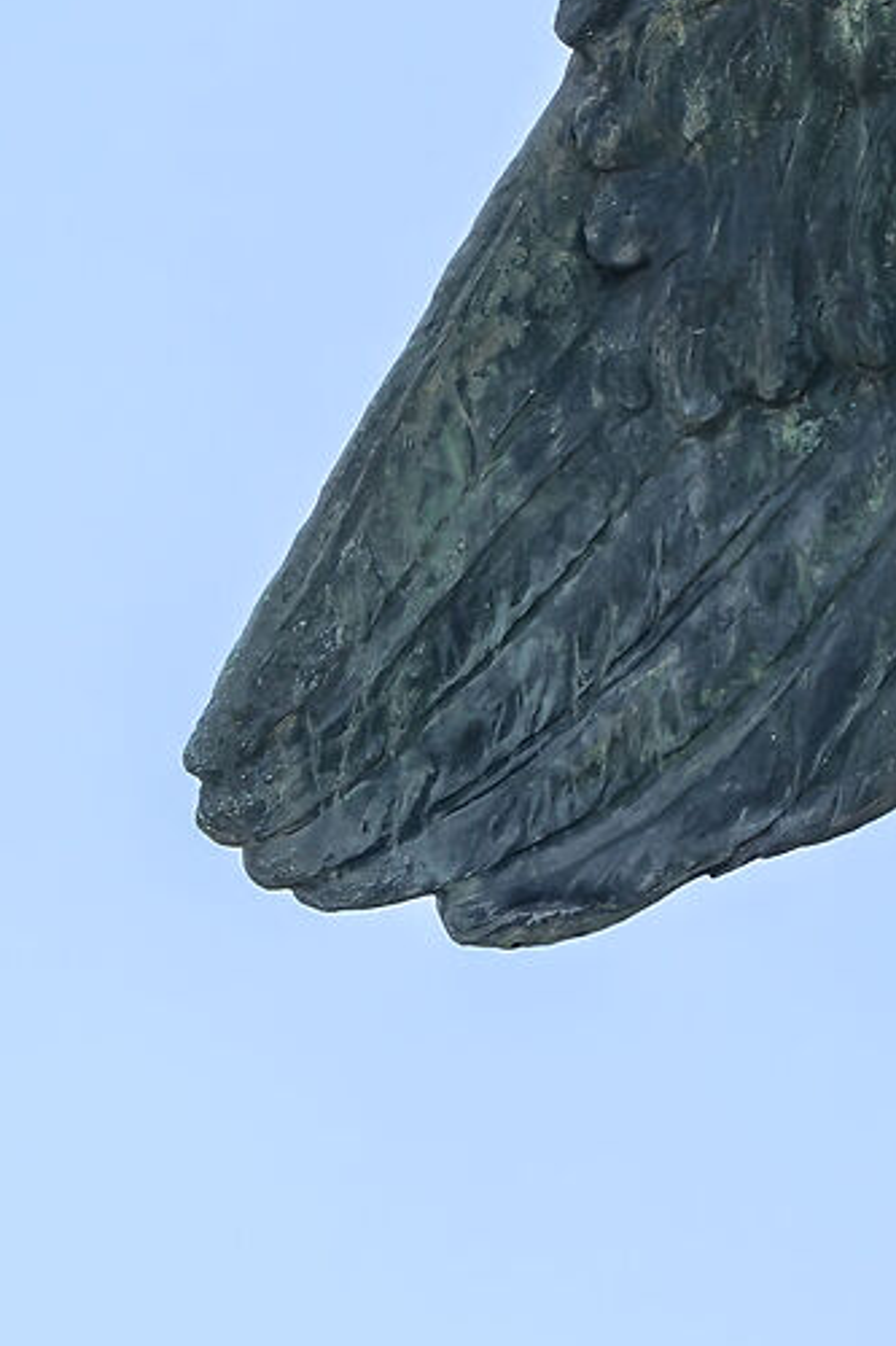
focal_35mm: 2161
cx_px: 1949
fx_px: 80727
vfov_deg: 1.0
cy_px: 1680
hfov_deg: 0.6
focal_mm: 450
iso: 400
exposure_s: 1/1250
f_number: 6
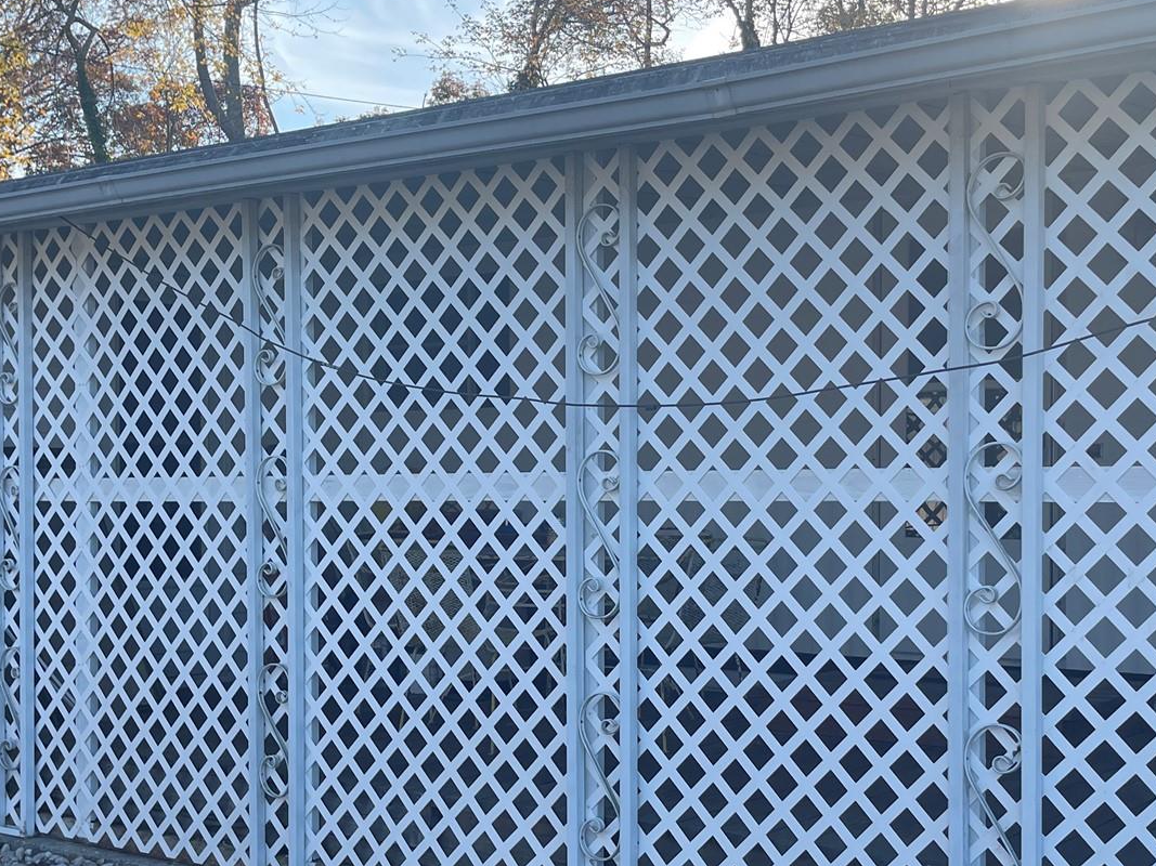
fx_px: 1603
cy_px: 503
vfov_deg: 30.2
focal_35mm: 48
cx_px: 598
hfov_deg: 39.7
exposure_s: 1/1057
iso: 32
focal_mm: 5.1
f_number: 1.6
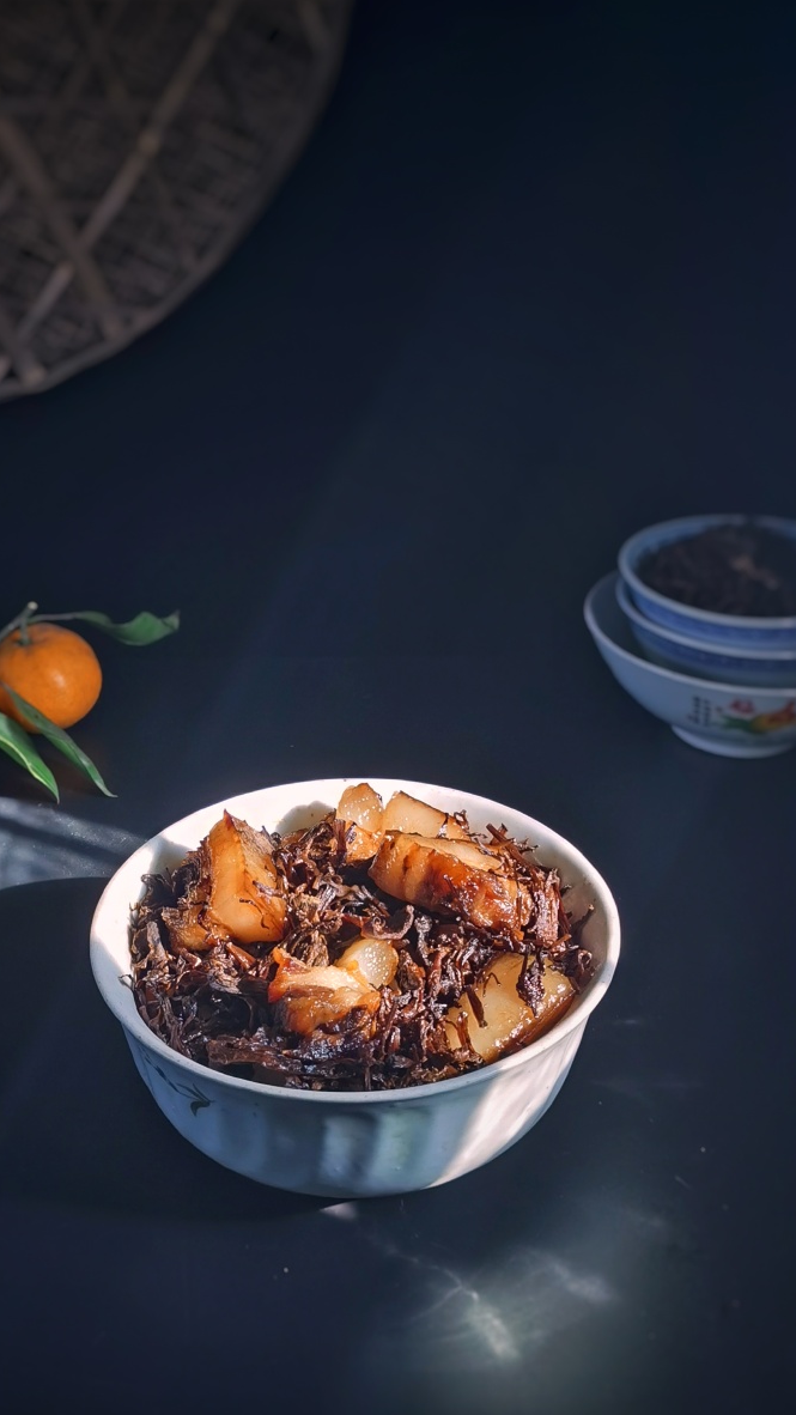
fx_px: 1951
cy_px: 704
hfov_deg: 23.0
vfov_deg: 39.9
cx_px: 298
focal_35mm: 52
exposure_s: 1/486
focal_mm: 5.56
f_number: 1.6
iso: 50
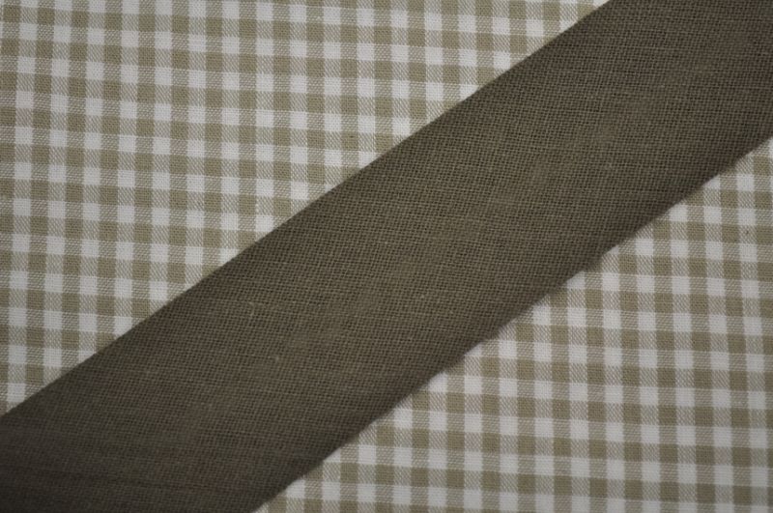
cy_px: 256
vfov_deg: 20.1
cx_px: 386
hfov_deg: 29.9
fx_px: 1447
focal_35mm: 68
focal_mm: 45
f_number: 5.3
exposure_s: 1/60
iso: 720
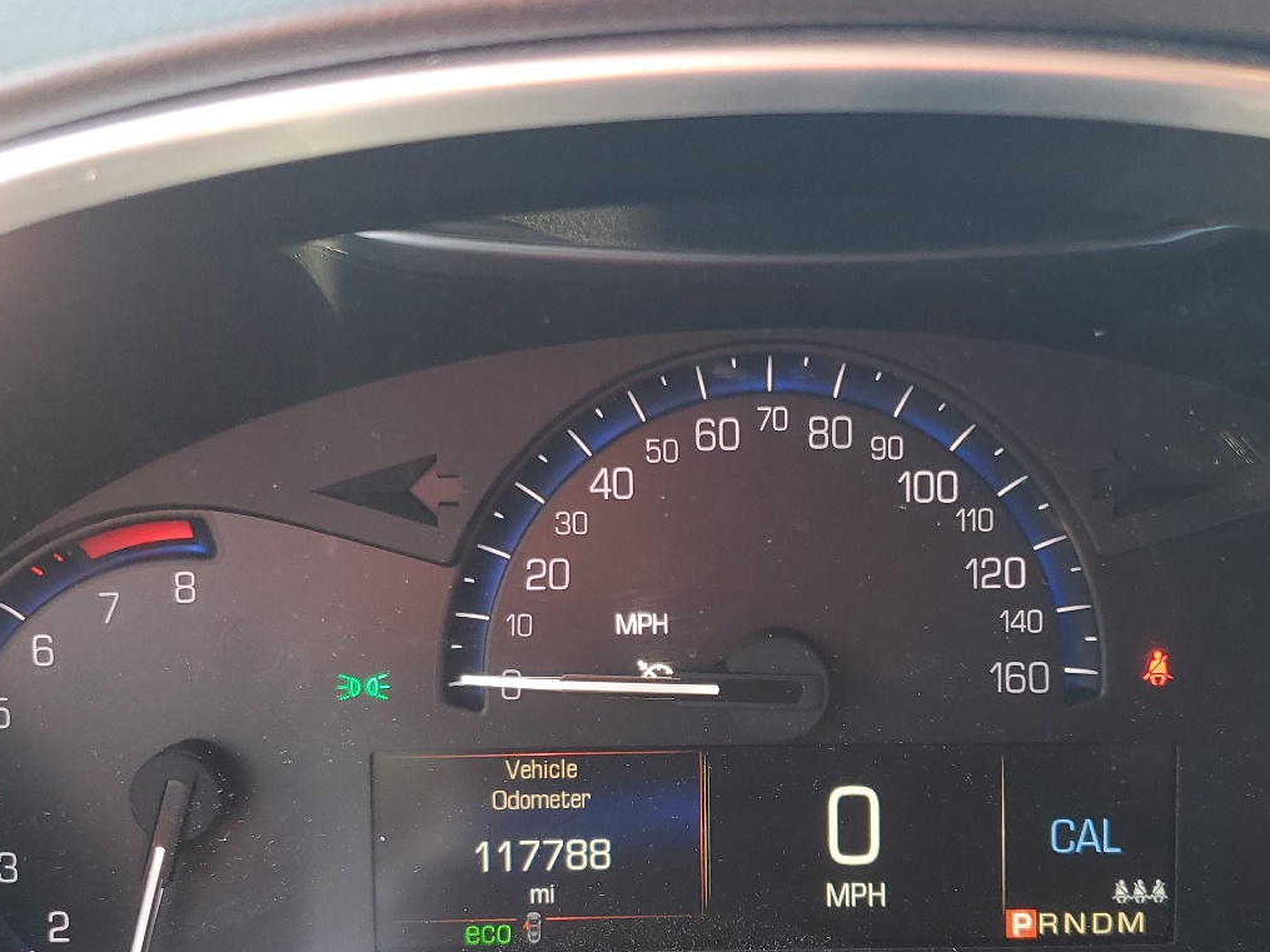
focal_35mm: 41
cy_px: 593
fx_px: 1504
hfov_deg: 45.5
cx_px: 772
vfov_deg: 34.9
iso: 51
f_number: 1.5
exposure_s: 1/60.2
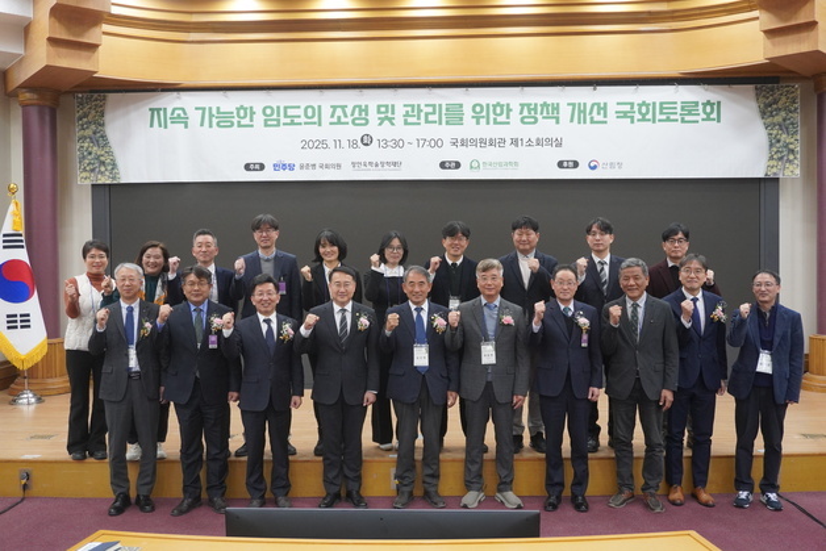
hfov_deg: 53.1
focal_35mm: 36
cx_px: 413
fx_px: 826
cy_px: 276
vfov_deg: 36.9
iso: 1250
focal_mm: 24
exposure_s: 1/160
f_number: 4.5
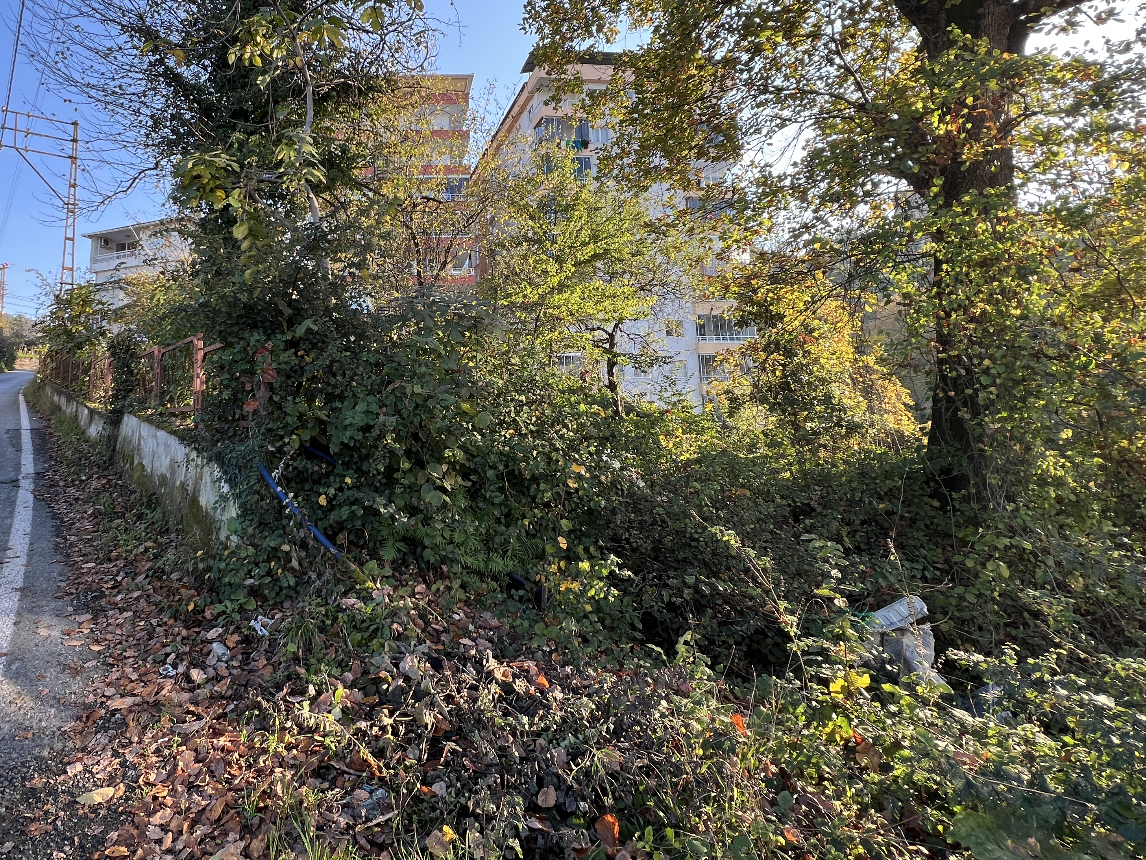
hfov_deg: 84.9
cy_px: 342
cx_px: 389
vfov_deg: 70.8
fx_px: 596
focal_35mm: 18
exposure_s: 1/153
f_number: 1.8
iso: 32
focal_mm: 1.57
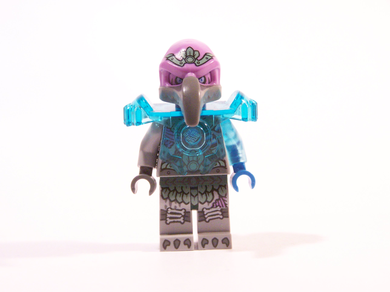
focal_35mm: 105
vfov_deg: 14.1
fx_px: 1183
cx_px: 195
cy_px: 146
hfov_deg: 18.7
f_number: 3.6
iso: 400
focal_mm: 17.5
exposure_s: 1/30
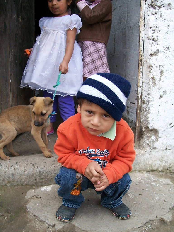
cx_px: 87
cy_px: 116
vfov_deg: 51.4
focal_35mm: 36
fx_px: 241
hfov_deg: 39.7
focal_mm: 6
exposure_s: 1/250
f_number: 2.7
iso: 80
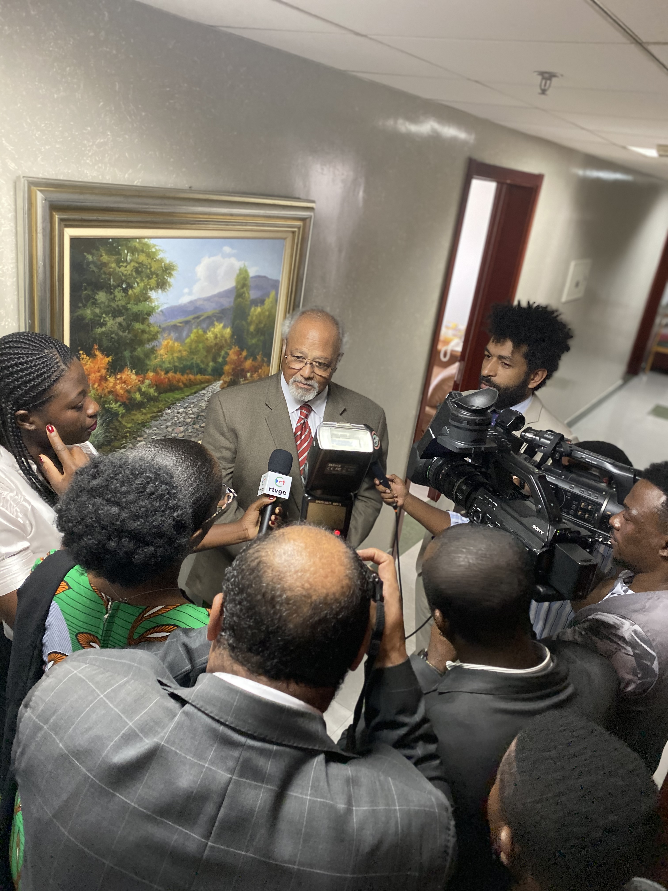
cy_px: 446
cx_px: 334
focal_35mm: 26
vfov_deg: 67.3
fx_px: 669
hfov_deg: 53.1
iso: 500
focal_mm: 4.25
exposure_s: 1/25
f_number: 1.8
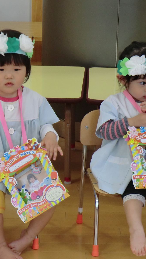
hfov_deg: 9.3
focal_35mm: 130
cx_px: 9
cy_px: 129
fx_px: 895
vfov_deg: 16.5
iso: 200
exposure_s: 1/80
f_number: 4.8
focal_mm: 16
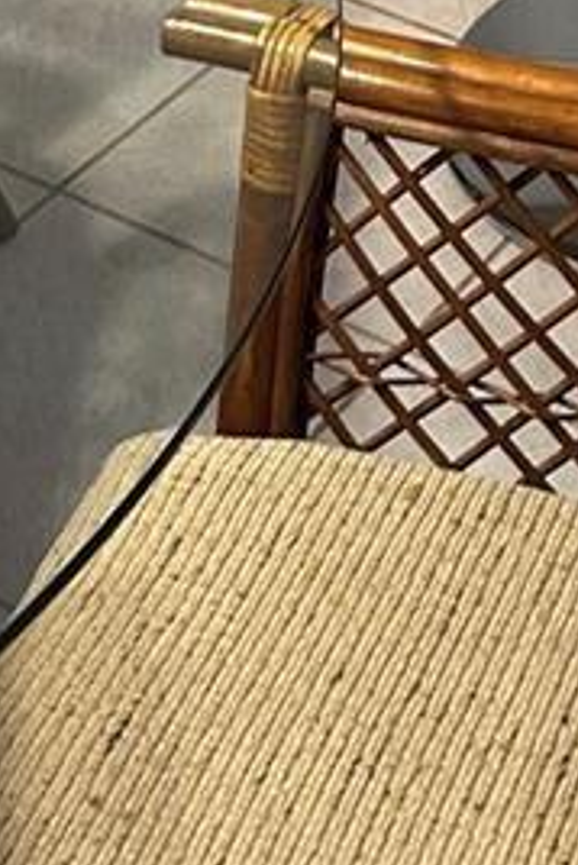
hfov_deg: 11.1
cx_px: 720
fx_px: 2910
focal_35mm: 121
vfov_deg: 13.4
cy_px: -1068
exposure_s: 1/60
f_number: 1.5
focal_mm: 5.7
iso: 200
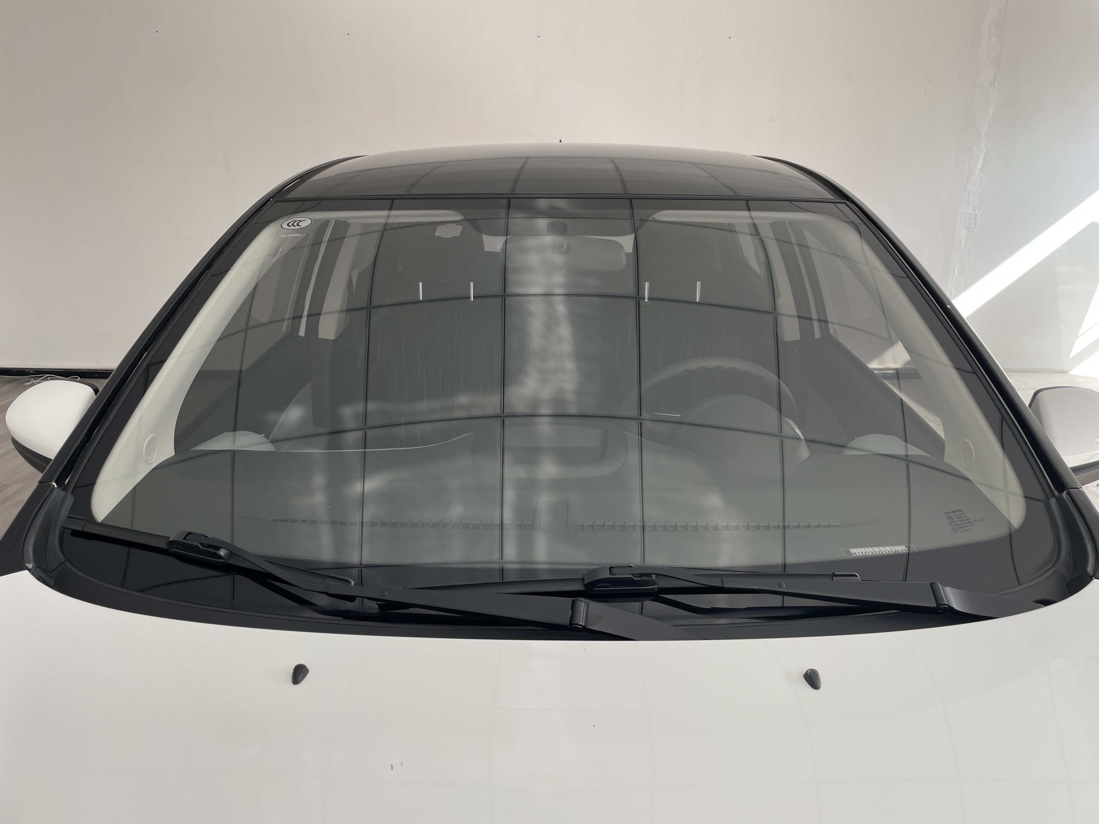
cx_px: 550
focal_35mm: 26
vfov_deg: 53.1
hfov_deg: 67.3
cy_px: 412
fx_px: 825
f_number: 1.6
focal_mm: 4.2
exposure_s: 1/228
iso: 32
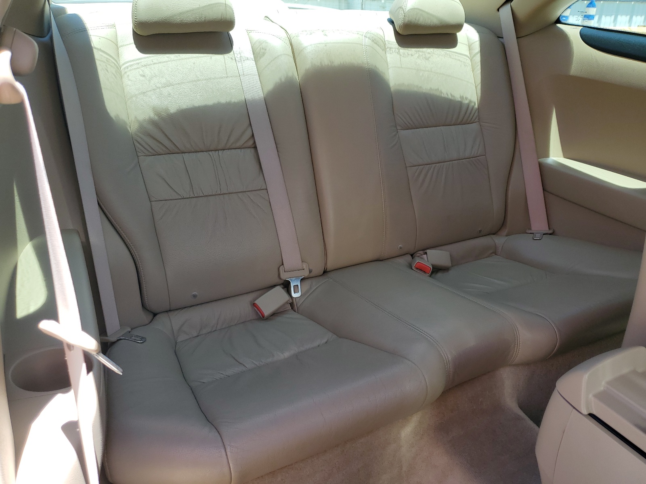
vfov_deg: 53.1
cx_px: 323
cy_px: 242
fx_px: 485
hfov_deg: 67.3
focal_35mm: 26
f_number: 1.5
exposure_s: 1/294
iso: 50
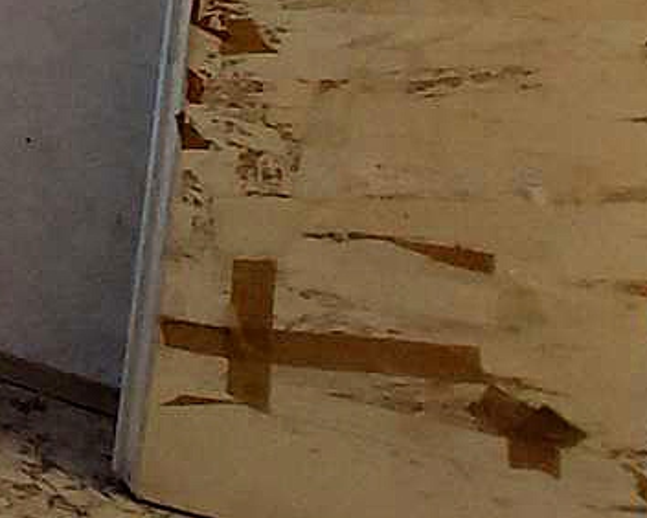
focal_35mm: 54
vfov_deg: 19.7
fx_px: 1035
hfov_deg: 19.5
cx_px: -638
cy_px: -445
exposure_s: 1/33
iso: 250
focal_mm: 1.74
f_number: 2.2
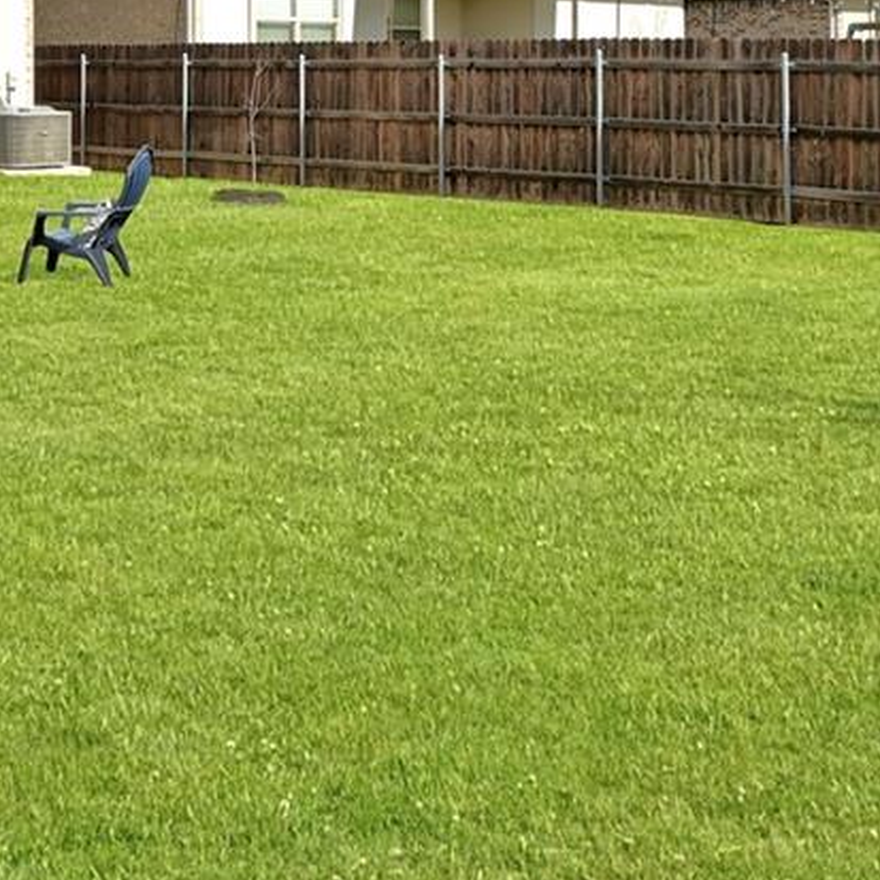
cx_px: 268
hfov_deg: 28.8
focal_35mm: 59
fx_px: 1697
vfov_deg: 27.9
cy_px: 71
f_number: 10
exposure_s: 1/400
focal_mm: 14
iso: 400
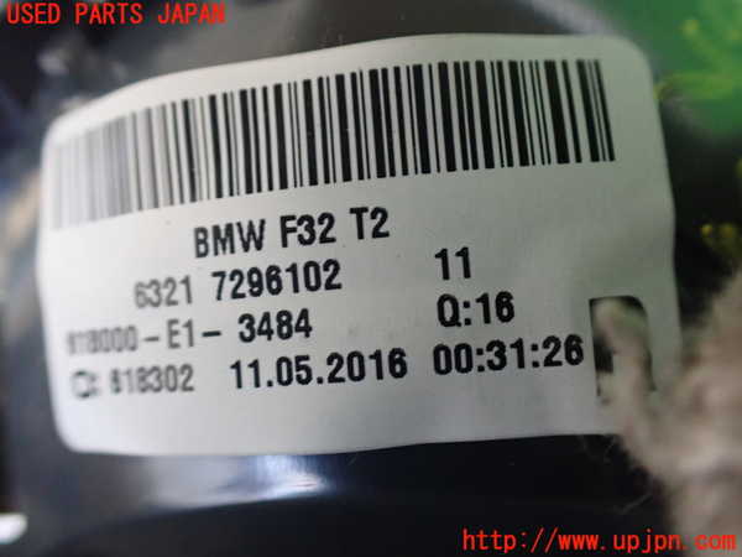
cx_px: 371
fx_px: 643
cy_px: 278
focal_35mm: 30
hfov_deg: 60.0
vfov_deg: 46.8
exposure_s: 1/50
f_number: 2.3
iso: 800
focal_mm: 5.4
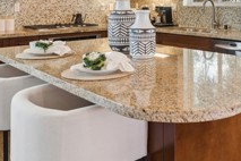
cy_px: 4
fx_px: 301
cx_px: 177
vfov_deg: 28.2
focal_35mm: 45
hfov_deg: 42.5
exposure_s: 1/15
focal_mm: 15
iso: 400
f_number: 8
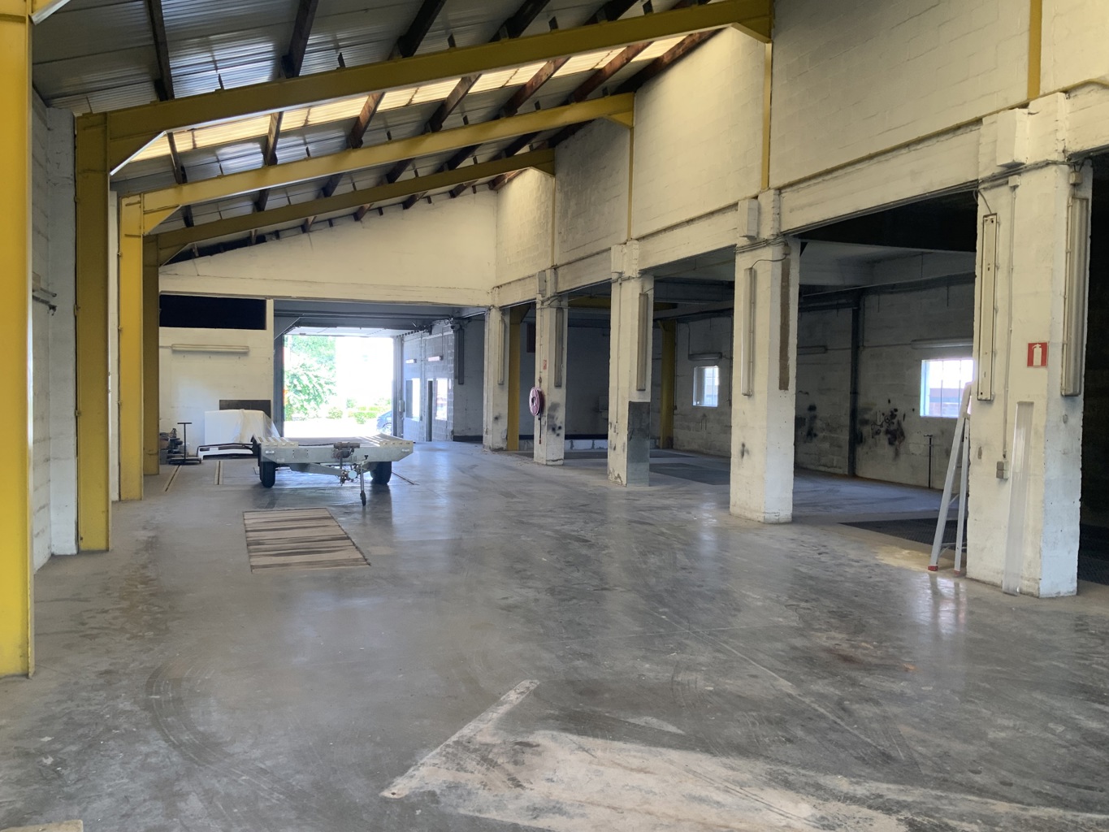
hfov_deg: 61.7
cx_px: 554
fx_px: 929
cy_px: 416
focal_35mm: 29
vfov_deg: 48.2
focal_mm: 3
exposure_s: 1/60
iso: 40
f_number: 1.8
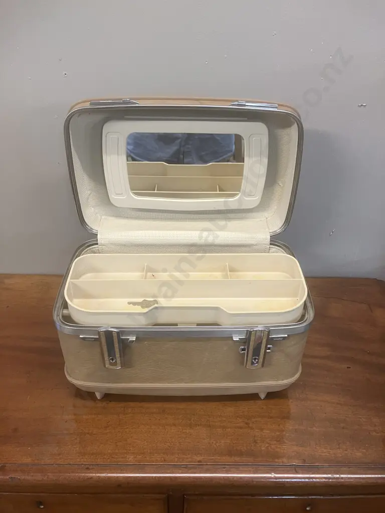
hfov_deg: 49.7
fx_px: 415
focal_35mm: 28
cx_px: 192
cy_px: 256
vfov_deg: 63.4
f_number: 1.8
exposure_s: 1/50
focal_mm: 3.99
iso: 160
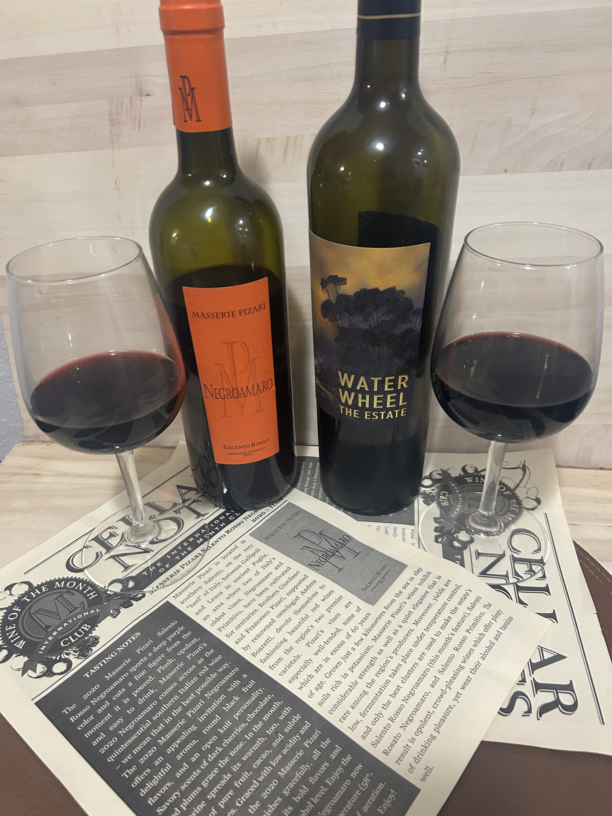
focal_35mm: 26
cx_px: 306
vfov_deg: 67.3
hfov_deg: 53.1
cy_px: 408
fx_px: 613
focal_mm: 5.7
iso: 250
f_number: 1.5
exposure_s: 1/60
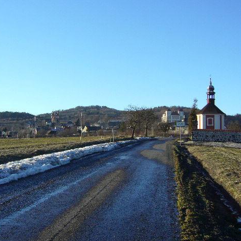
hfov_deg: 39.9
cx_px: 100
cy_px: 121
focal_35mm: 42
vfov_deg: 40.0
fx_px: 331
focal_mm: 5.8
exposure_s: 1/250
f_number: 5.6
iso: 100
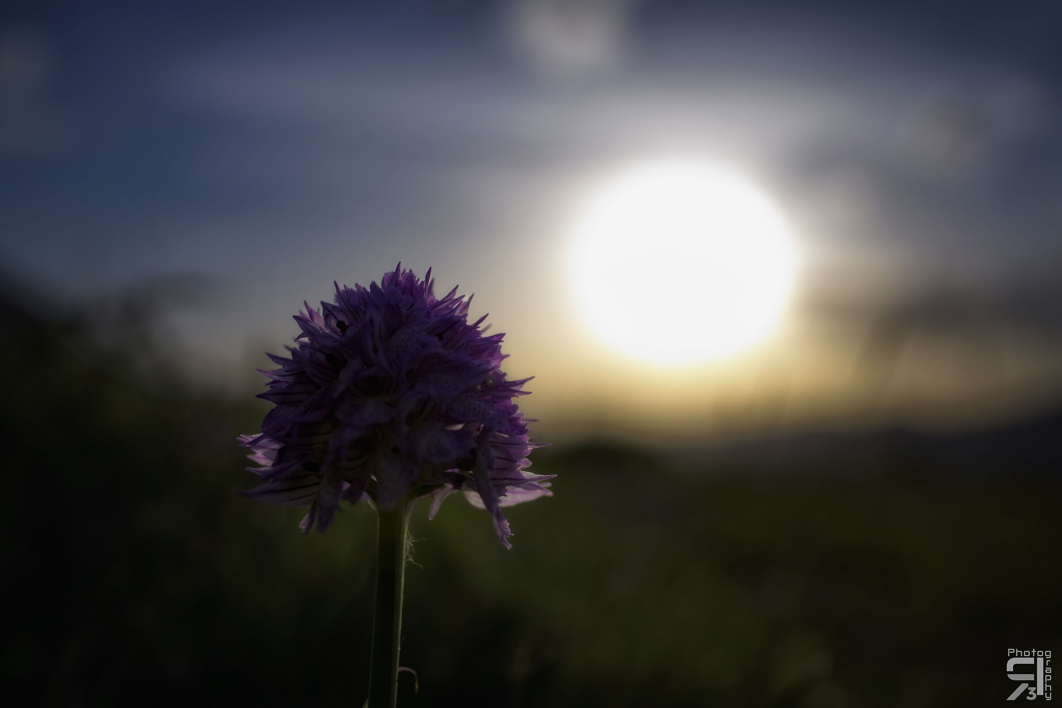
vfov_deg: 37.9
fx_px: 1032
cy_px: 354
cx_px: 531
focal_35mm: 35
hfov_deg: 54.4
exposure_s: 1/1000
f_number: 4
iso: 64
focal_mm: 35
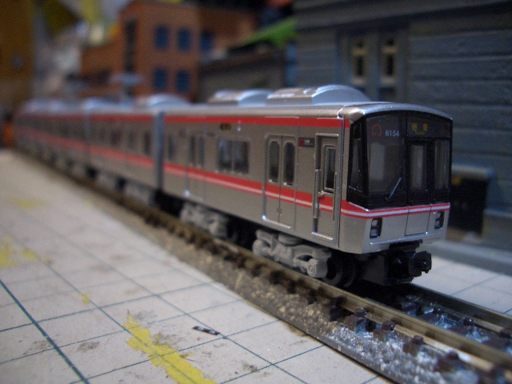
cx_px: 256
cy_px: 192
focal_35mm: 35
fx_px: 518
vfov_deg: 40.7
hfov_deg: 52.6
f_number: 2.6
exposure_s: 1/8
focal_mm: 5.8
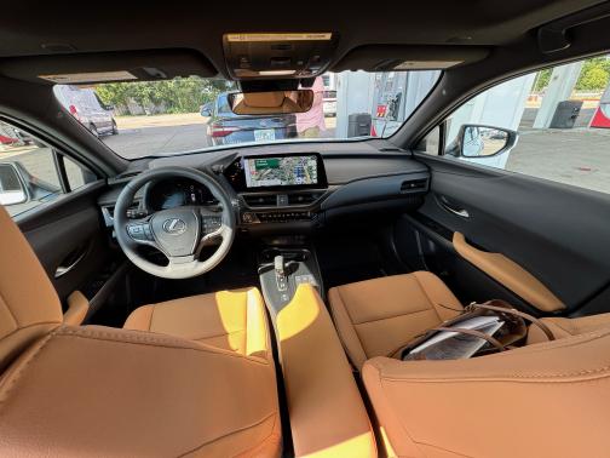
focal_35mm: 14
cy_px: 229
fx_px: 247
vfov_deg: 85.7
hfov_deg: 102.1
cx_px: 305
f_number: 2.2
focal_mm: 2.22
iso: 80
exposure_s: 1/99
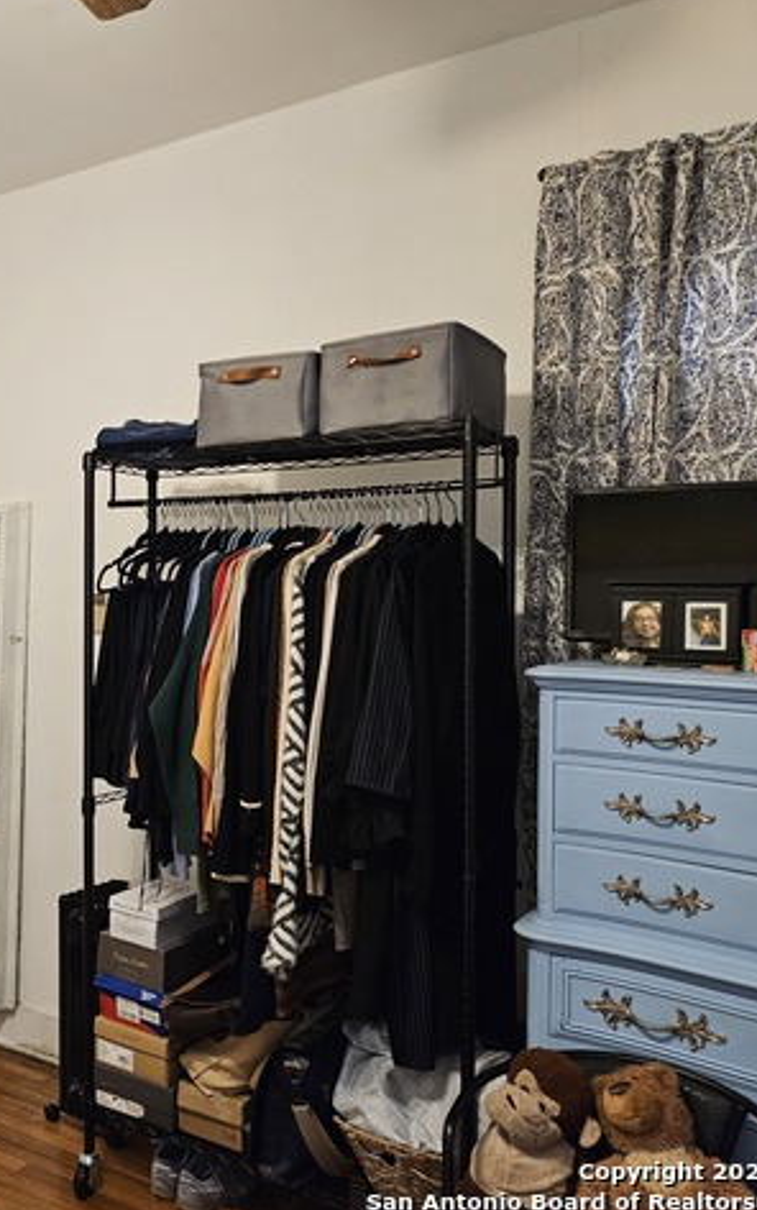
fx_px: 1088
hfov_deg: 34.2
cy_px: 604
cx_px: -36
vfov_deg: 58.1
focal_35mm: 33
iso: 800
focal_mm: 5.4
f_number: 1.8
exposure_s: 1/120
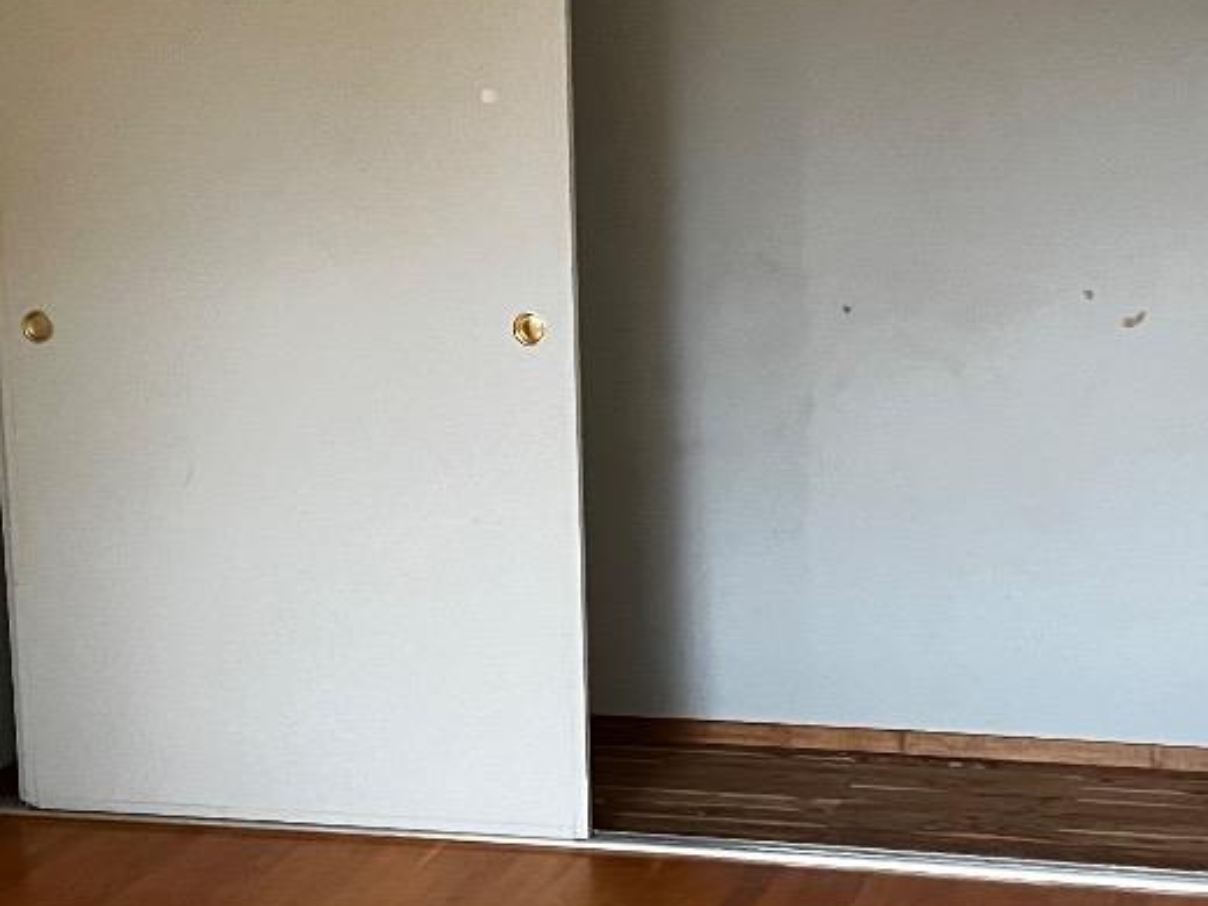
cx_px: 571
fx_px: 2617
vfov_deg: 19.6
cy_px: 422
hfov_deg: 26.0
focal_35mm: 75
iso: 500
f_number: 1.5
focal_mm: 5.7
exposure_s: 1/60
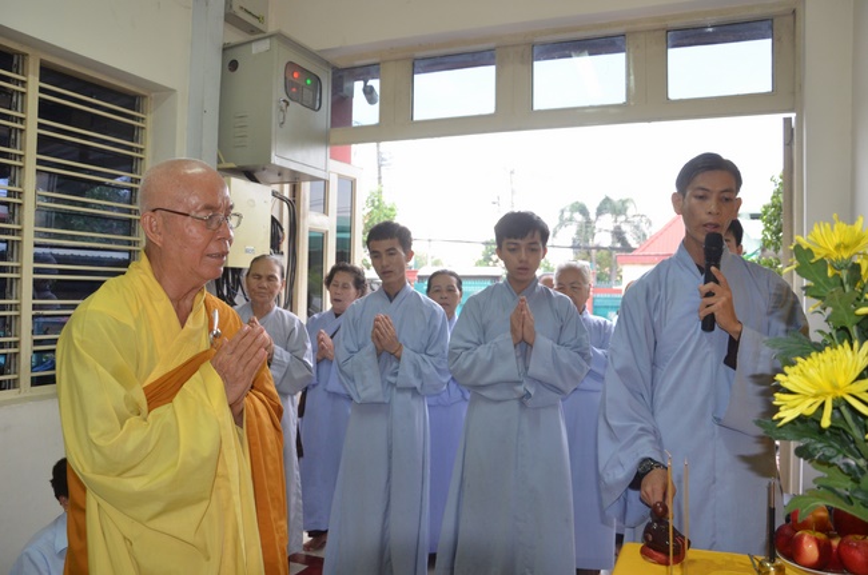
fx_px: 650
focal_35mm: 27
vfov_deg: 47.8
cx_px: 434
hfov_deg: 67.5
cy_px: 288
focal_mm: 18
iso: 1000
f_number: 5
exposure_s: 1/100
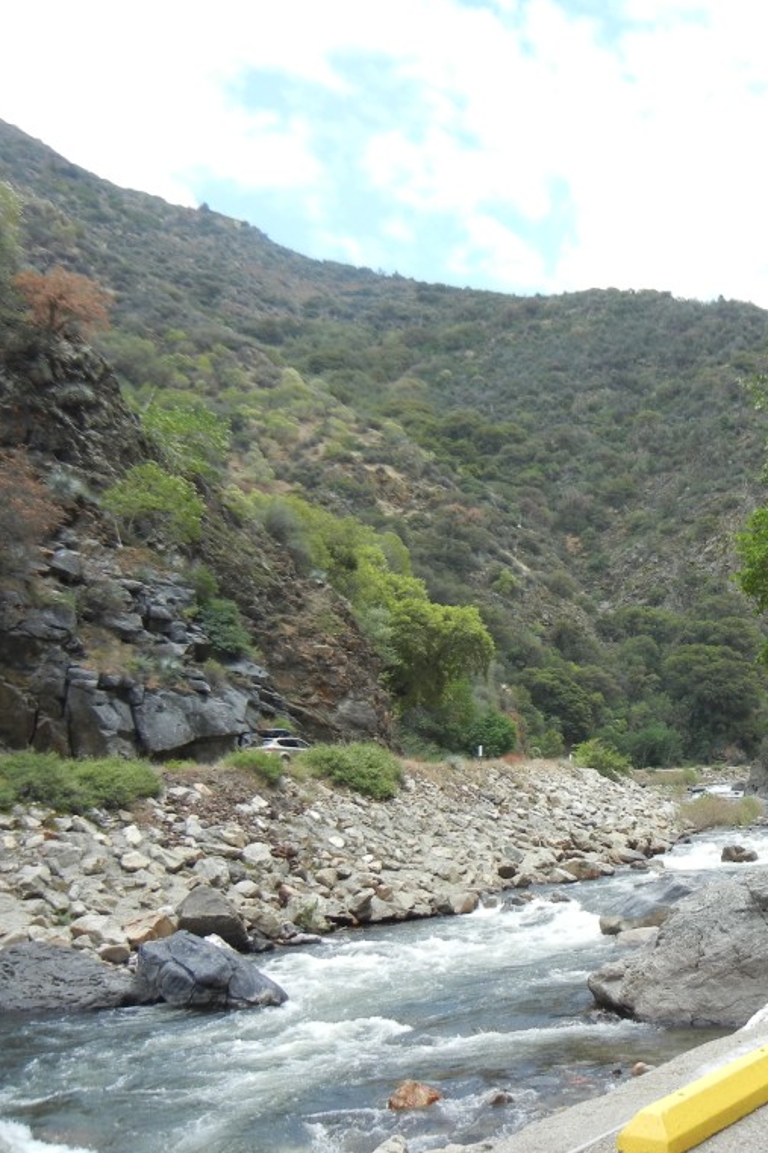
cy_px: 573
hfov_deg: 30.8
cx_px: 656
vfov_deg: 46.4
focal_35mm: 42
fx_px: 1345
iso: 160
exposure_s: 1/527
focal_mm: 5.4
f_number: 3.5
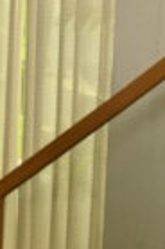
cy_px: 356
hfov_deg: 7.1
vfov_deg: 10.5
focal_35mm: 190
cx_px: -91
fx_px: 1313
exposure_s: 1/160
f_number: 8
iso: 640
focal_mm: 39
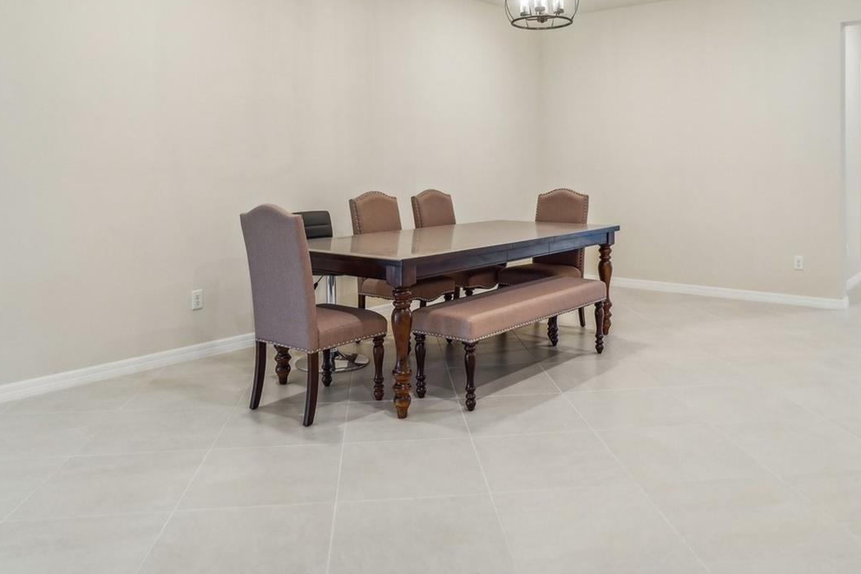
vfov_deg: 43.0
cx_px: 469
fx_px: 712
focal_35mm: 30
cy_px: 168
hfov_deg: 62.2
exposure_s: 1/10
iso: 400
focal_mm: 13
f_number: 8
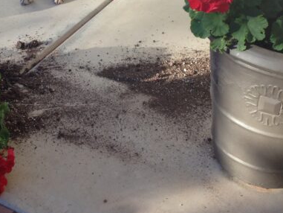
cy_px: 21
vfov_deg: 18.6
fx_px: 638
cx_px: 62
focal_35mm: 78
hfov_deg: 24.7
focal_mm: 4.28
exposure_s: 1/279
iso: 50
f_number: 2.4
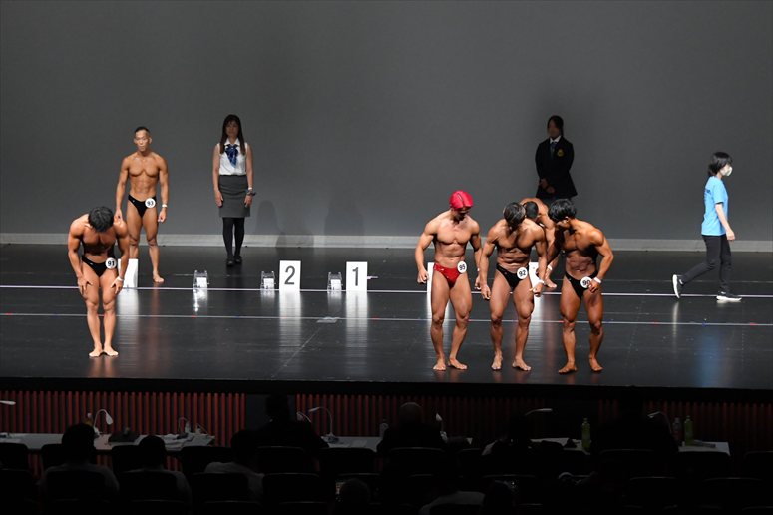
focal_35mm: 135
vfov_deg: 10.2
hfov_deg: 15.2
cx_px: 386
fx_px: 2897
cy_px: 258
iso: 5000
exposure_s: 1/400
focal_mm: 90
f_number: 5.6
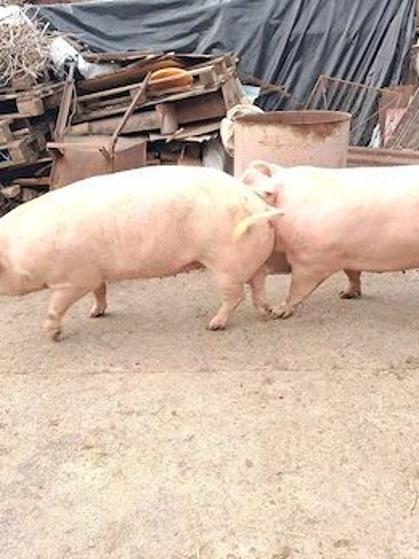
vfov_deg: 58.3
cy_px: 294
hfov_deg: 45.4
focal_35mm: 31
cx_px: 202
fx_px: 500
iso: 25
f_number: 1.8
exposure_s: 1/120
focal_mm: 4
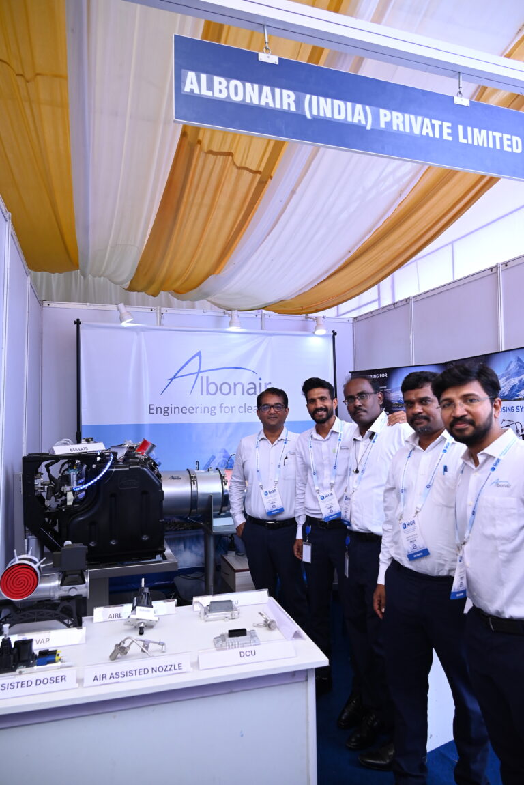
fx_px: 523
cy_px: 392
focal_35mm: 24
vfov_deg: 73.7
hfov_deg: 53.2
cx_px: 262
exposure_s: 1/160
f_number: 5
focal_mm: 24
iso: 800
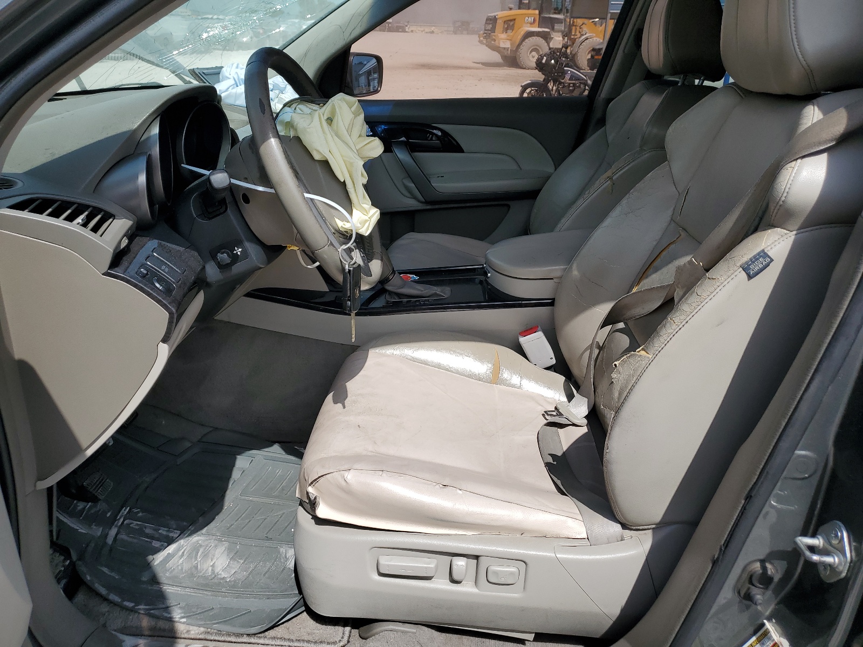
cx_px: 432
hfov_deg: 67.3
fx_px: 648
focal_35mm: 26
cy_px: 324
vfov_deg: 53.1
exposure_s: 1/5000
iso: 50
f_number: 1.5
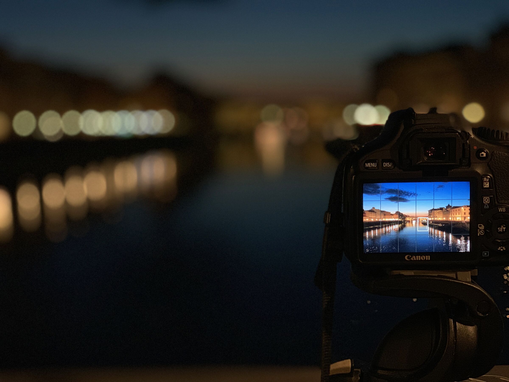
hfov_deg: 36.8
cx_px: 254
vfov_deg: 28.0
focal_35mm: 52
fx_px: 765
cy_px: 191
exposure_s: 1/50
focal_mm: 6
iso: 400
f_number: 2.4
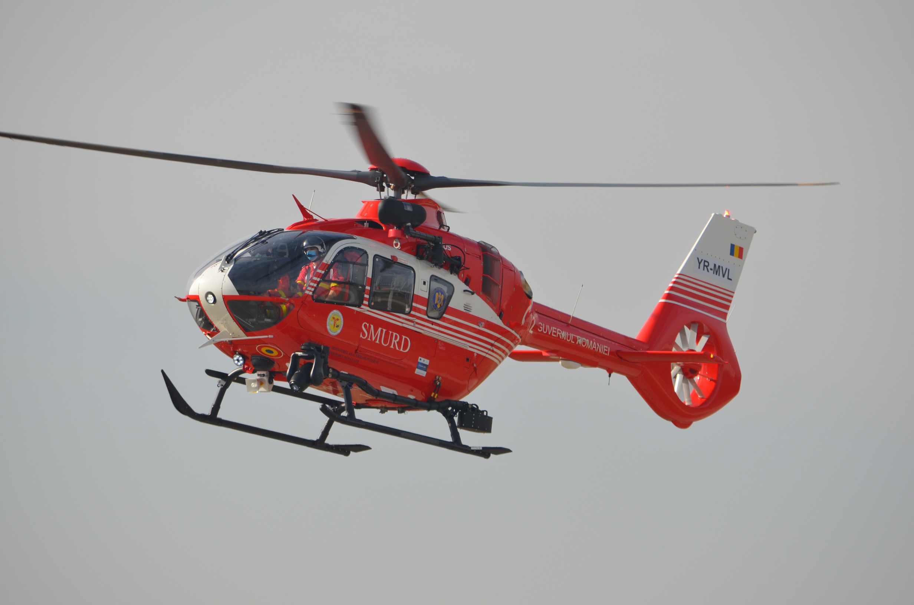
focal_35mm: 390
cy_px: 302
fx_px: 9881
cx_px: 457
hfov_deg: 5.3
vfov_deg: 3.5
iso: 200
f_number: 7.1
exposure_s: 1/800
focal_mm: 260
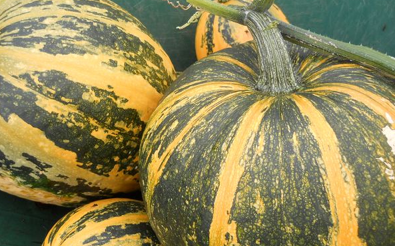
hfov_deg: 45.3
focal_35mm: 44
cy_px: 129
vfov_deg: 29.2
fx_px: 473
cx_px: 197
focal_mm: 6.72
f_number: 3.1
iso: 80
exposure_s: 1/125
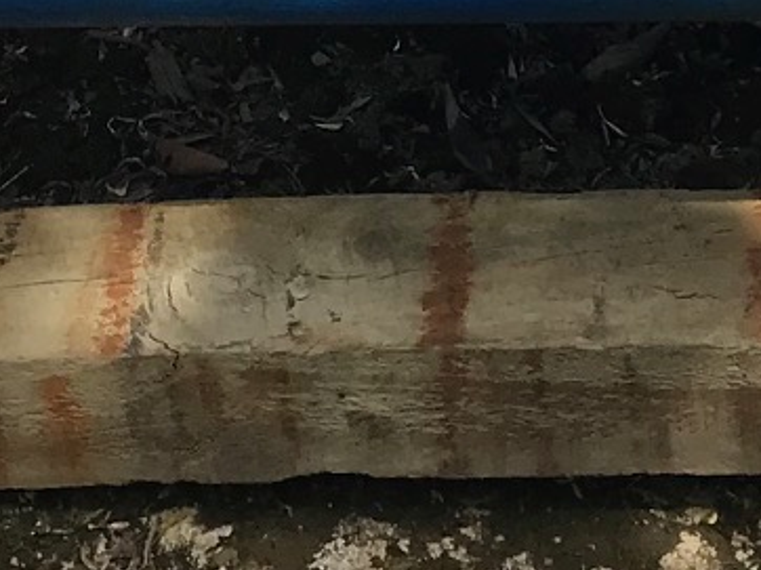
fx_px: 3427
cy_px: -900
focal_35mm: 156
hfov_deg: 12.5
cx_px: 740
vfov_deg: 8.5
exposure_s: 1/1088
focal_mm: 3.99
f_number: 1.8
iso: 20
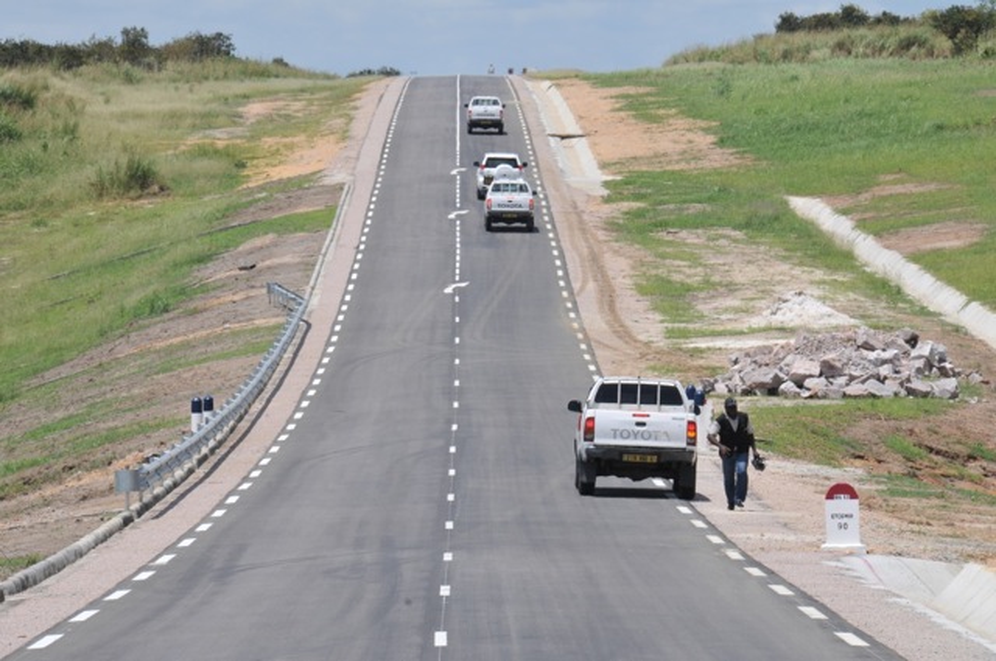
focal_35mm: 285
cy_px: 330
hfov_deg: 7.2
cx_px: 498
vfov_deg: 4.8
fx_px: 7875
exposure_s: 1/160
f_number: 14
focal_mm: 190
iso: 200
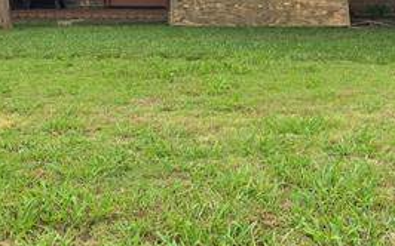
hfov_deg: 21.3
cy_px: -1
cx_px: 399
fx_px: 1011
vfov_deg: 13.7
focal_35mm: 94
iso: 12
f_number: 1.7
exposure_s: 1/259
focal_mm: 6.3
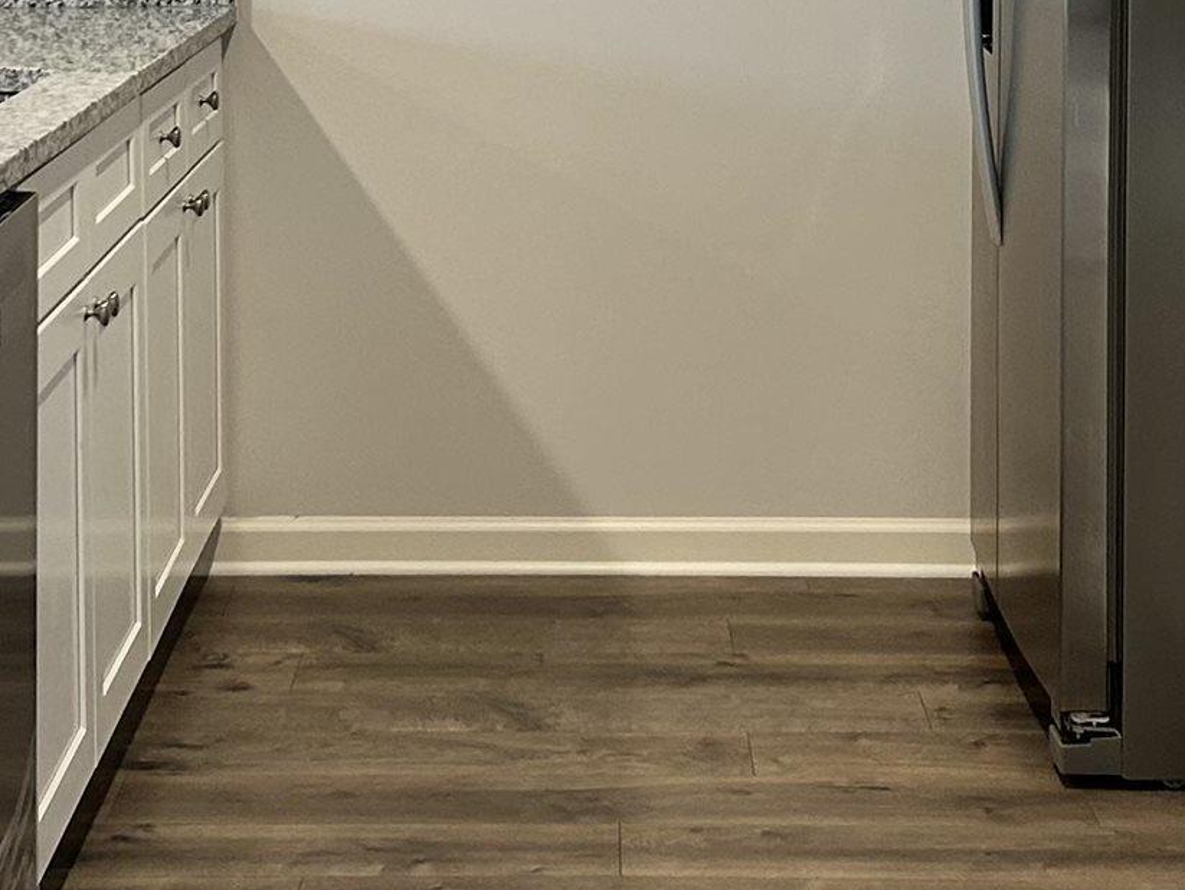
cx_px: 553
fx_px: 3322
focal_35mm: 97
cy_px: -6
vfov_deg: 15.0
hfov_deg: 20.2
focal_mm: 5.7
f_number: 1.5
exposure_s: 1/60
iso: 100
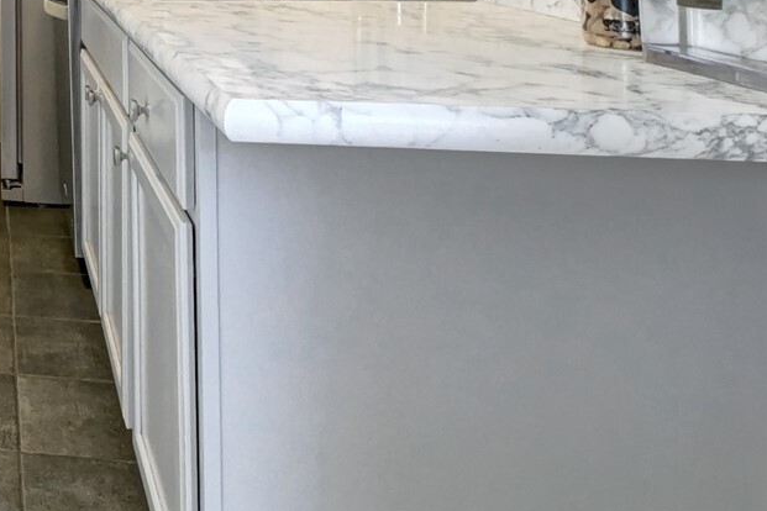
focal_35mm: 41
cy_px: -91
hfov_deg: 35.8
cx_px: -176
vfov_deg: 28.6
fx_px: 873
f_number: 13
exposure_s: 1/3.33
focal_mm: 10
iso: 3200
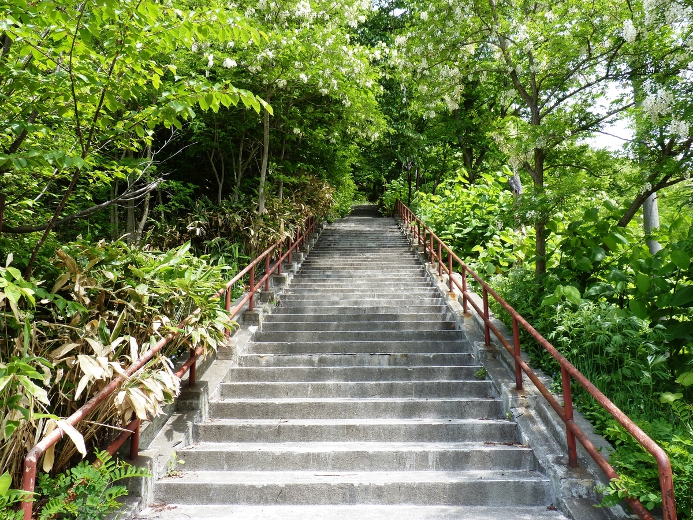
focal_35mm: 27
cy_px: 260
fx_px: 541
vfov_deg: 51.4
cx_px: 346
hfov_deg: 65.3
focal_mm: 4.8
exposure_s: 1/125
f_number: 4
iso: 80
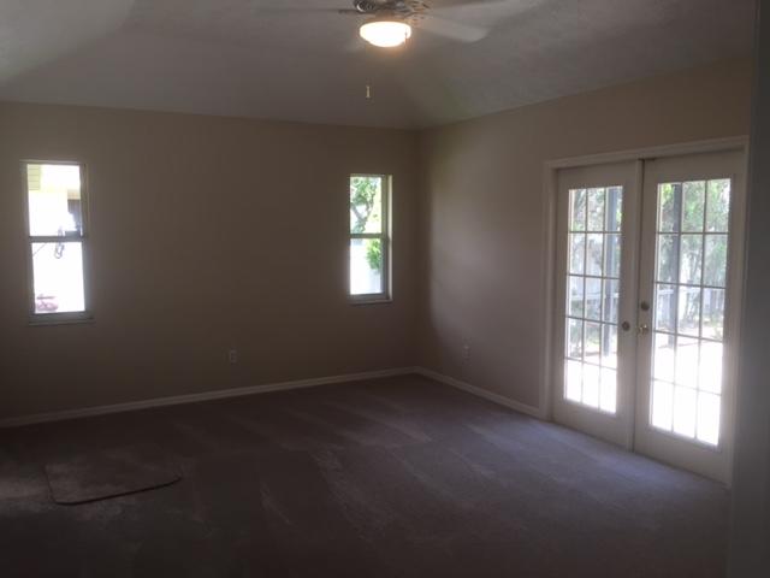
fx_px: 645
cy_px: 289
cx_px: 385
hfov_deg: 61.7
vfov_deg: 48.2
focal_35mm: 29
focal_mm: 4.15
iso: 50
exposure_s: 1/100
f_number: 2.2
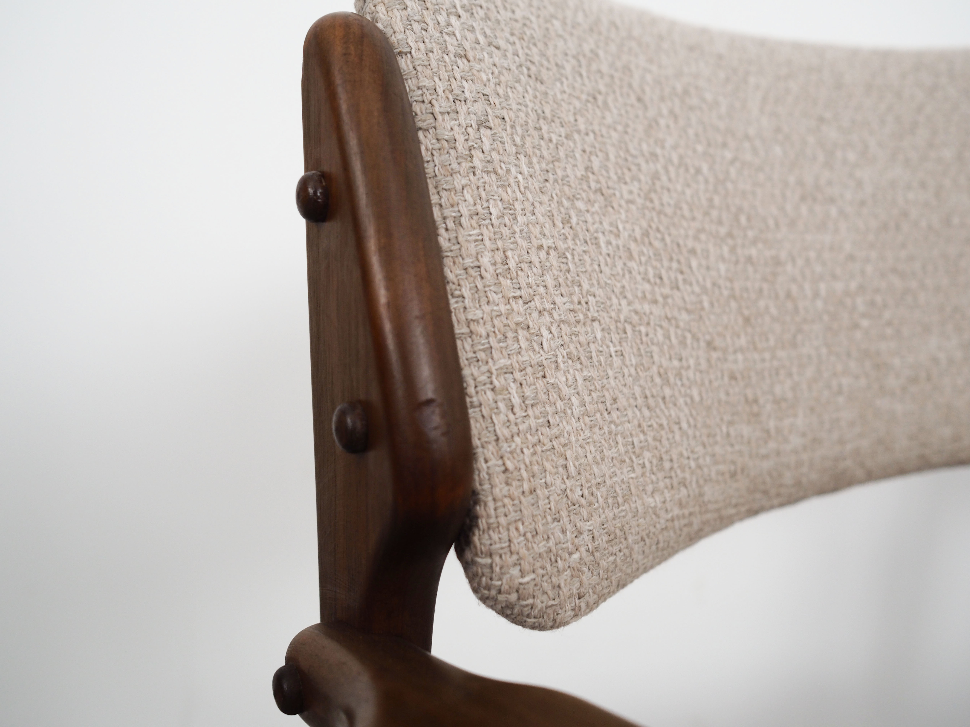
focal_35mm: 34
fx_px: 953
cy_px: 364
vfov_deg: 41.8
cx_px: 485
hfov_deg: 54.0
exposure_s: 1/100
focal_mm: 17
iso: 400
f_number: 2.8
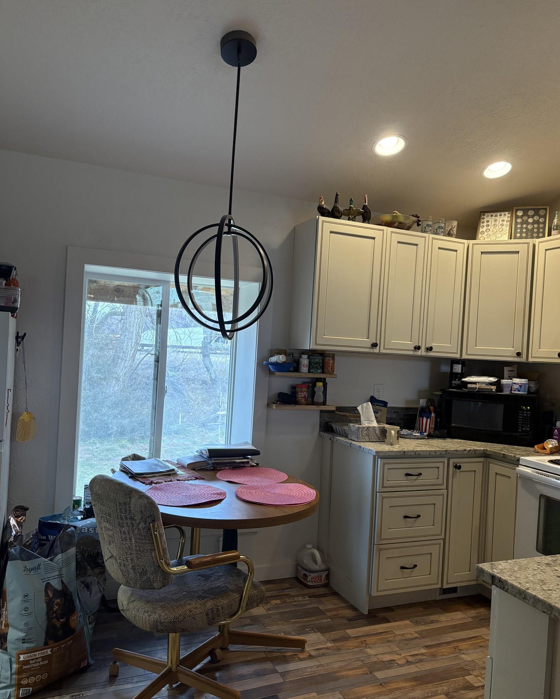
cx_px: 286
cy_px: 356
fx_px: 580
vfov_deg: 62.2
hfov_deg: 51.5
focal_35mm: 28
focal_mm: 5.96
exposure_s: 1/120
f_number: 1.6
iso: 200
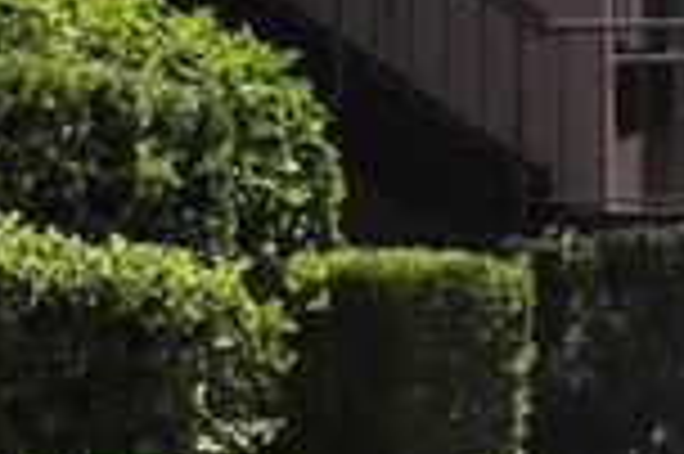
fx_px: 3948
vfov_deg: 6.6
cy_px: 342
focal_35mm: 208
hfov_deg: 9.8
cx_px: 668
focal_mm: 7.7
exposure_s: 1/1000
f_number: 3.4
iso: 125
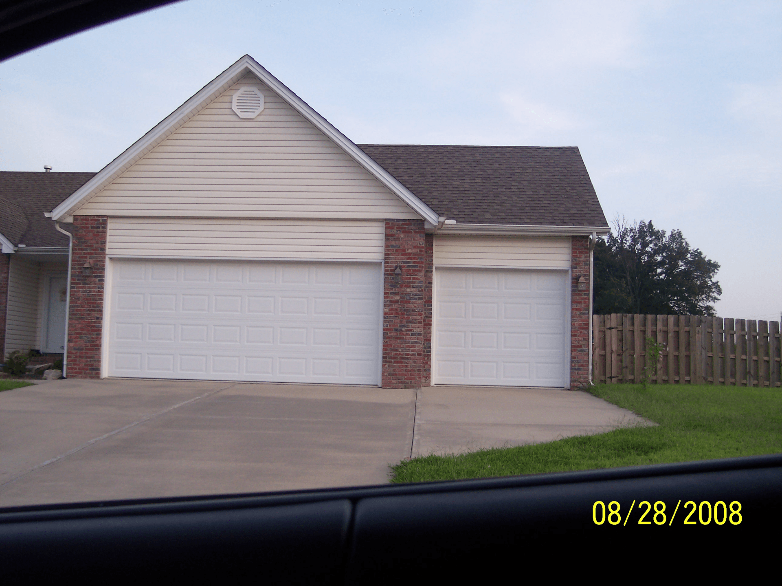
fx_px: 858
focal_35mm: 38
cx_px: 391
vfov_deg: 37.7
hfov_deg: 49.0
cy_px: 293
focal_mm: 8
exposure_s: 1/180
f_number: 2.8
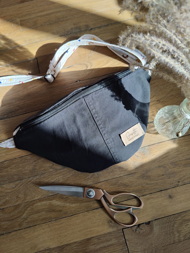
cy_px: 126
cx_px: 95
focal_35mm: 23
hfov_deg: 59.0
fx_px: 168
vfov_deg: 73.9
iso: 50
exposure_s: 1/349
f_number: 1.8
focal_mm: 6.06
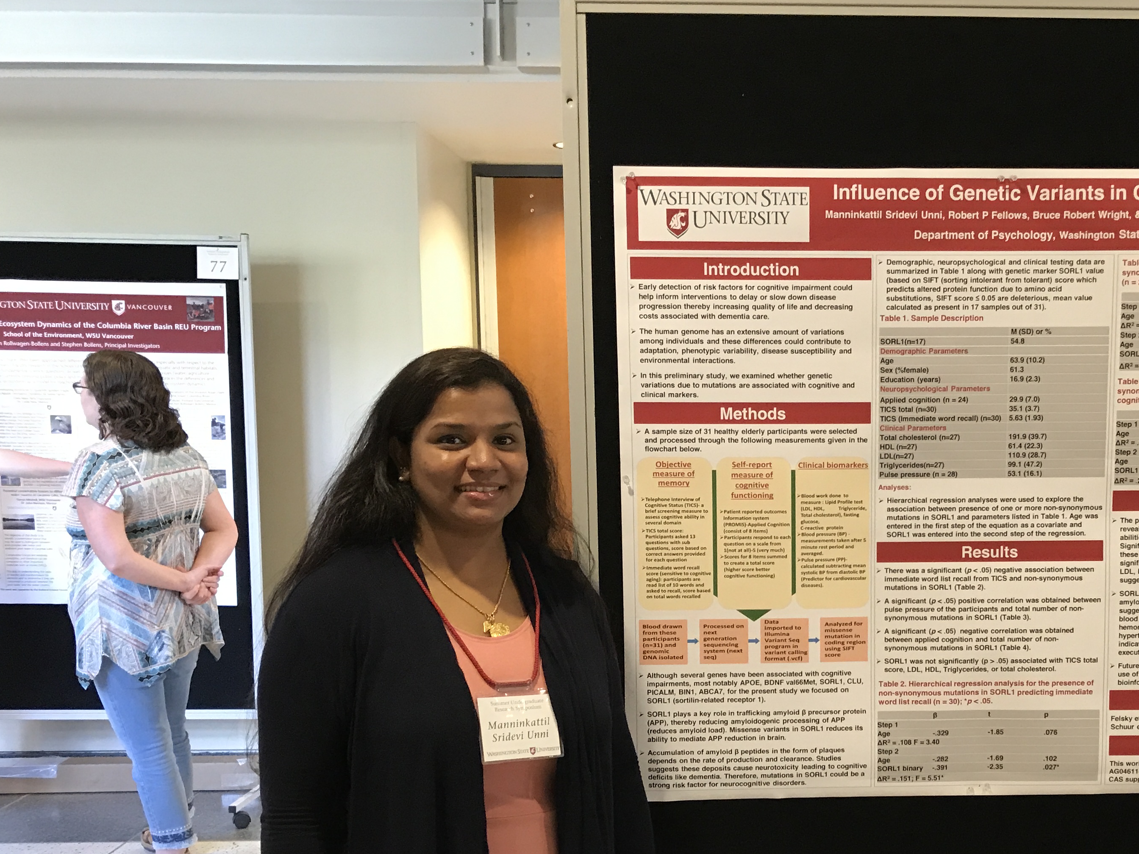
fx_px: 1382
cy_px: 575
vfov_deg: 34.0
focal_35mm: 42
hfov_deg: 43.5
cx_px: 837
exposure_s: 1/15
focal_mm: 3.99
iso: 64
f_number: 1.8
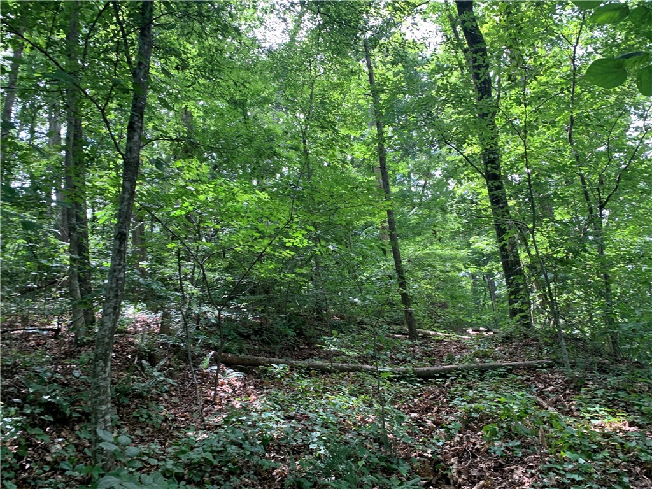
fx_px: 490
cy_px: 244
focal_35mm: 26
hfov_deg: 67.3
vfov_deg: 53.1
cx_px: 326
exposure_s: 1/121
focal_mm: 4.25
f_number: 1.8
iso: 50
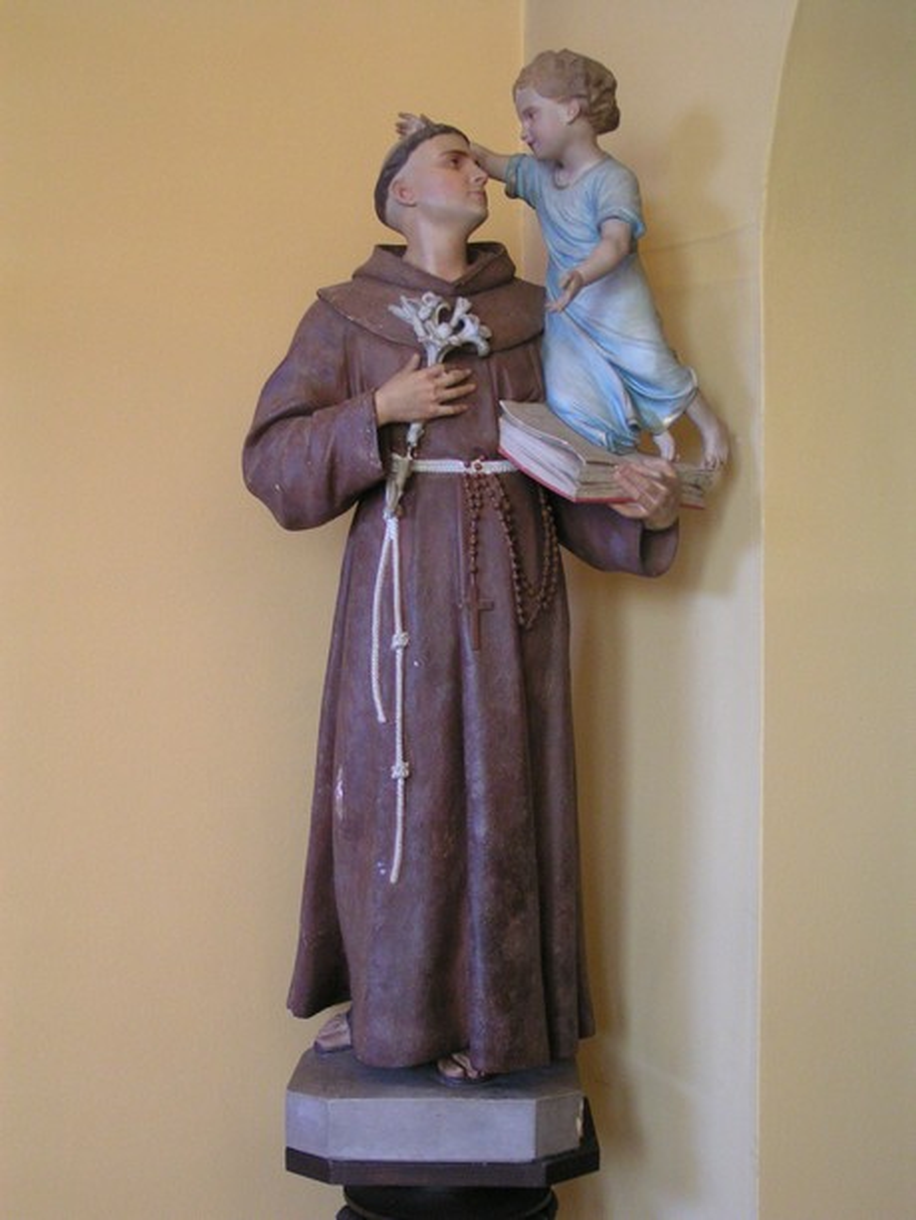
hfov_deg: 32.2
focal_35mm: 45
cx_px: 458
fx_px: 1587
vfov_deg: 42.1
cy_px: 610
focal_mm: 6.9
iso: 200
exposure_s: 1/40
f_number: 2.8
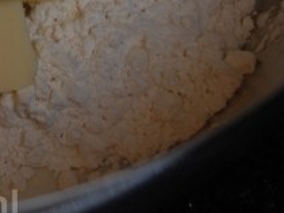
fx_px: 2620
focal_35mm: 319
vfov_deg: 4.6
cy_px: -136
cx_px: -120
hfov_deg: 6.1
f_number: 5.3
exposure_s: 1/30
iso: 160
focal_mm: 58
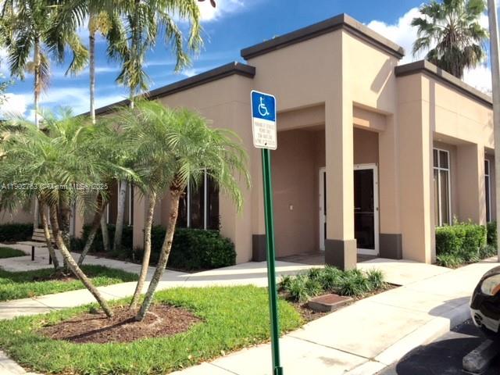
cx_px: 250
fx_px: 419
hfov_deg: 61.7
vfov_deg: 48.2
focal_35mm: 29
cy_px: 188
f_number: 2.2
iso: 32
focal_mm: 4.15
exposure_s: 1/1980
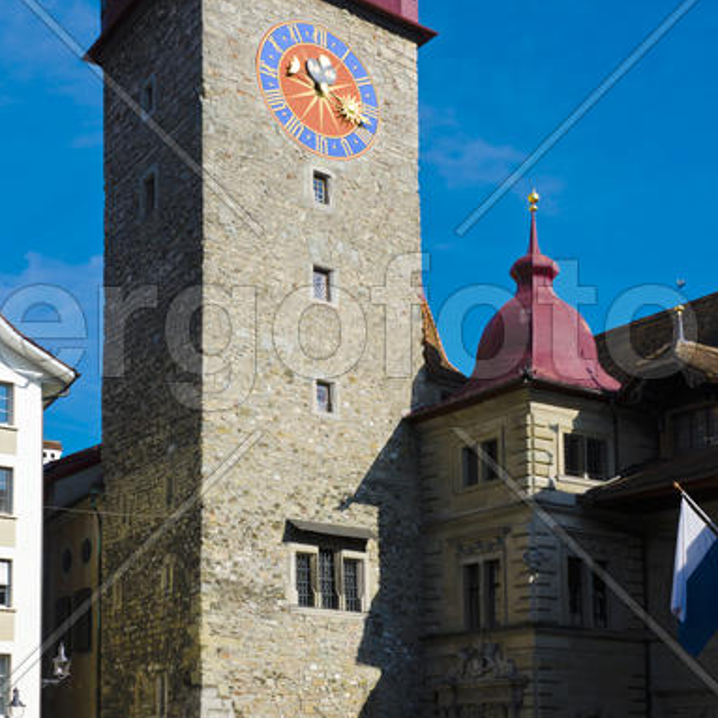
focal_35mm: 54
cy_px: 332
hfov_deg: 31.6
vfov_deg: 31.6
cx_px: 359
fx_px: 1267
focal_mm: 28
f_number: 6.7
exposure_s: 1/350
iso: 100
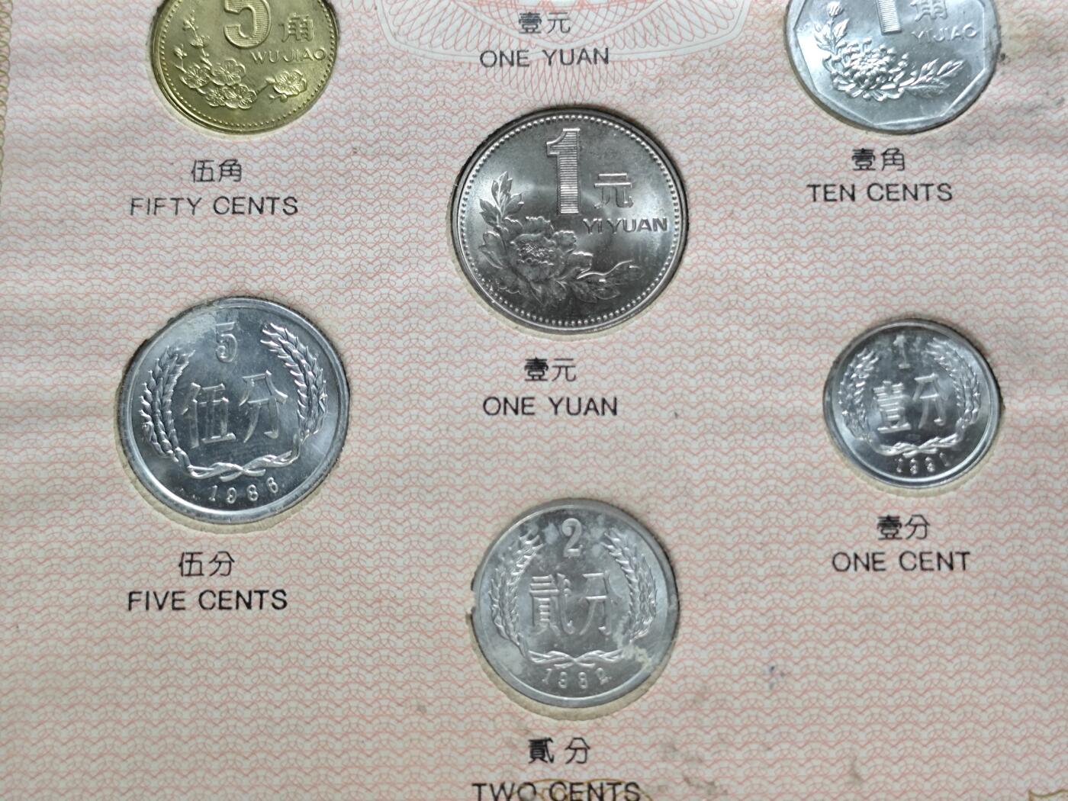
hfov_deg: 38.9
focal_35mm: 49
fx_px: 1512
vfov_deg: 29.7
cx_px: 534
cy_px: 400
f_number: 1.6
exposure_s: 1/100
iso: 400
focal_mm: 5.84
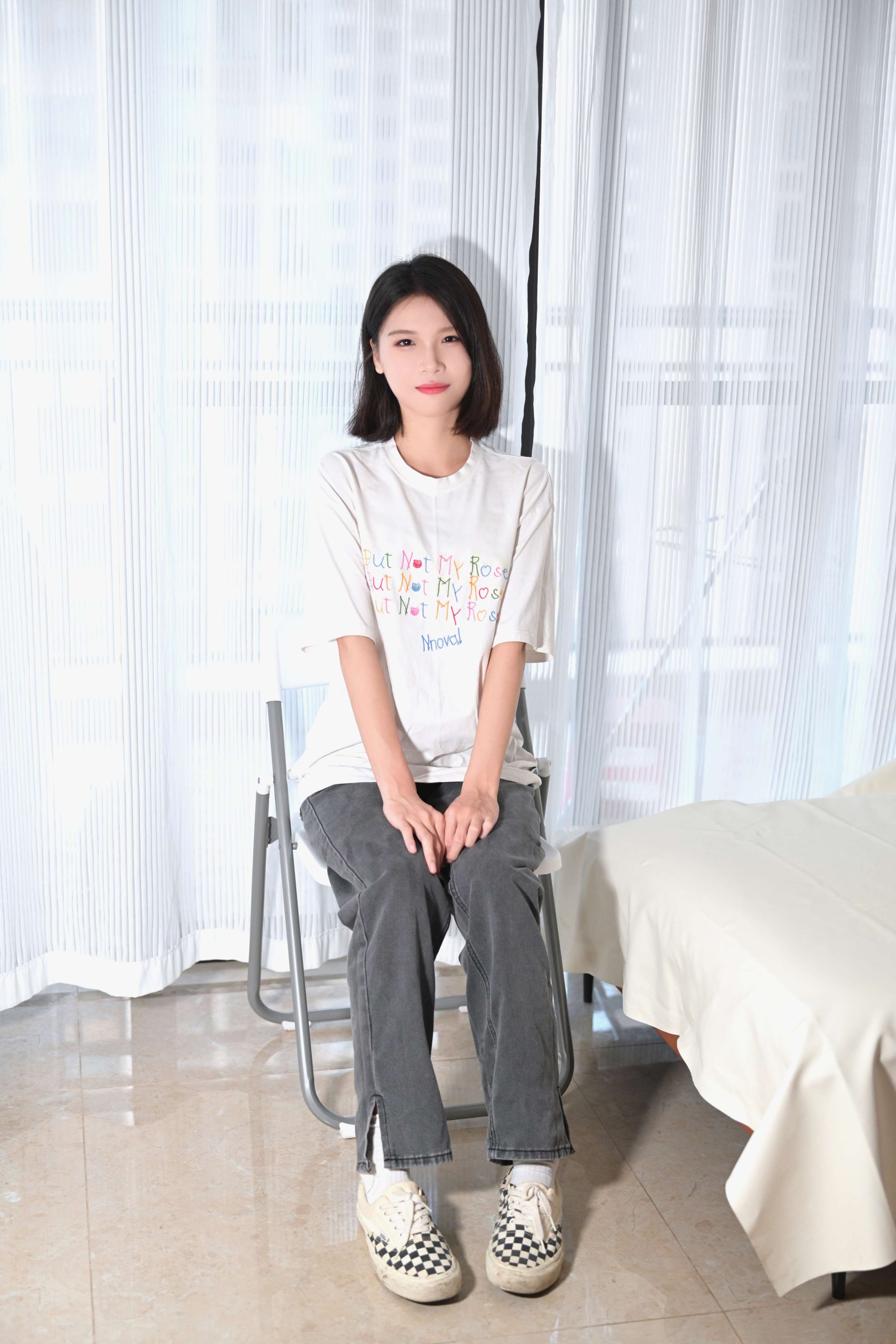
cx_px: 448
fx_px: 1717
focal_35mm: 46
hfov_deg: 29.2
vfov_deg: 42.7
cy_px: 672
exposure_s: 1/100
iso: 1600
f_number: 2.2
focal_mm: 46
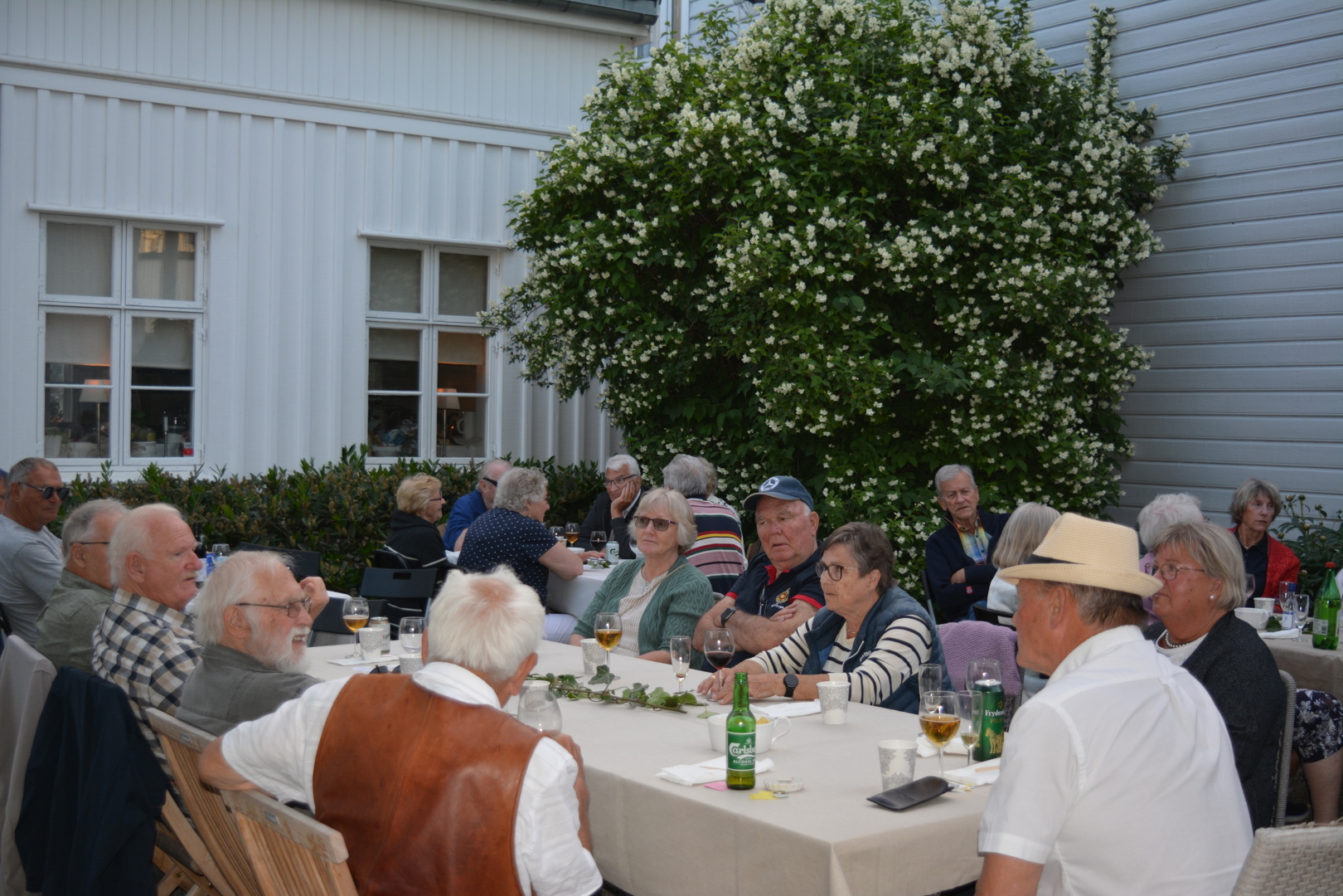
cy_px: 448
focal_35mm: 42
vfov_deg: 31.9
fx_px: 1567
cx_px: 672
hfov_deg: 46.4
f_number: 4.2
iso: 280
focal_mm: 28
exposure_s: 1/200
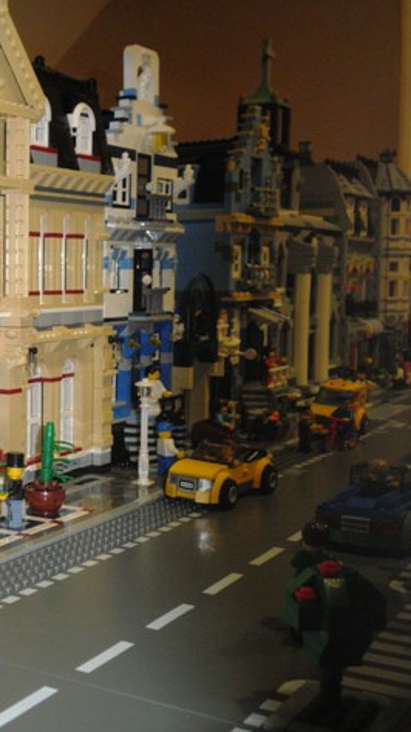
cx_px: -26
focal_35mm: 53
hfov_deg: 21.6
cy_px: 364
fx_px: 1029
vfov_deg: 39.2
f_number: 3.1
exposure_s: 1/50
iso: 160
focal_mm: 6.4
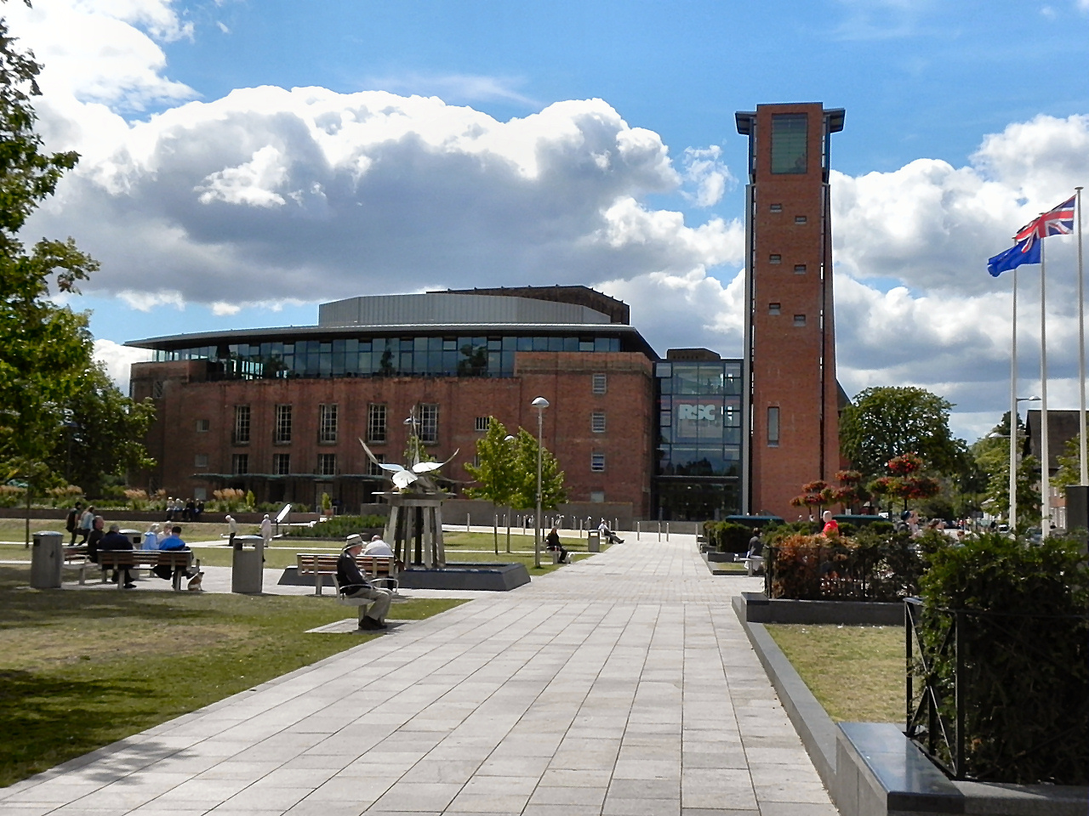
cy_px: 408
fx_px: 1447
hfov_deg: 41.2
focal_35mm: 46
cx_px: 544
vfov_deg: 31.5
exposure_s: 1/568
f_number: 7.1
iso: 160
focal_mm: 8.2
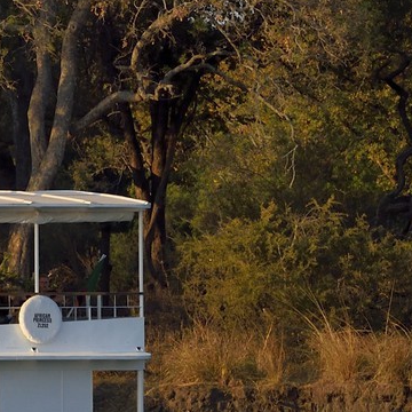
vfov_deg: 2.5
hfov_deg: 2.5
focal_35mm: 699
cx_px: -498
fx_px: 9412
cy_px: 221
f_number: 11
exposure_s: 1/400
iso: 400
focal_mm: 185
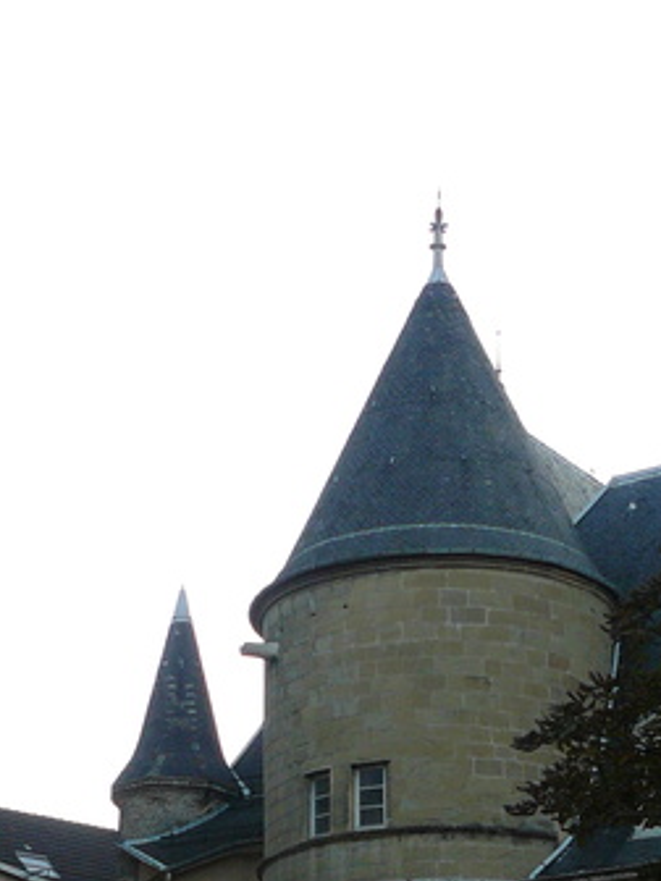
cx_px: 522
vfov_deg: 18.1
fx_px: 2622
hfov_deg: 14.3
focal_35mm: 103
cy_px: 1051
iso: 100
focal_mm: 6
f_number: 3.2
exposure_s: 1/100
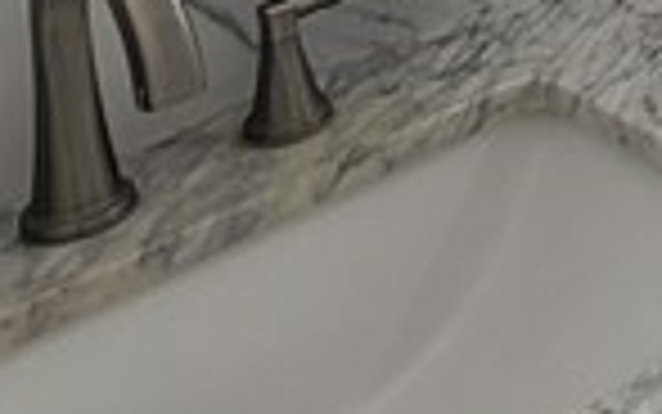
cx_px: 1401
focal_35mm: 96
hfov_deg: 15.9
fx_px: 1733
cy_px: -675
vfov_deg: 10.9
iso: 40
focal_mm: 1.74
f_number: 2.2
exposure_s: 1/60
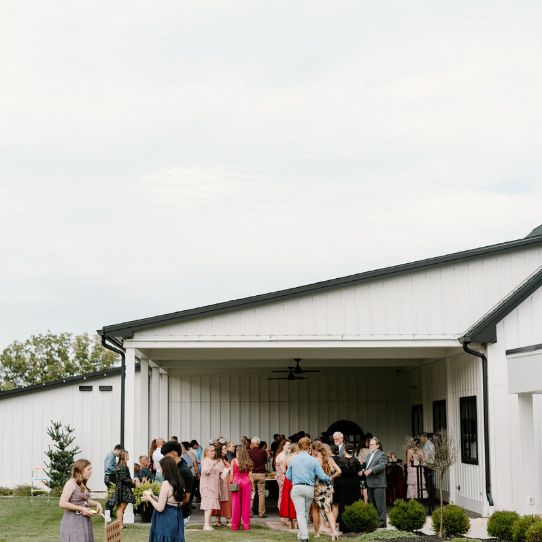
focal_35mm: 64
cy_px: 280
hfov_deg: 26.9
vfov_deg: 26.9
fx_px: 1134
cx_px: 271
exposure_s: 1/800
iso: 125
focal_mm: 50
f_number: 2
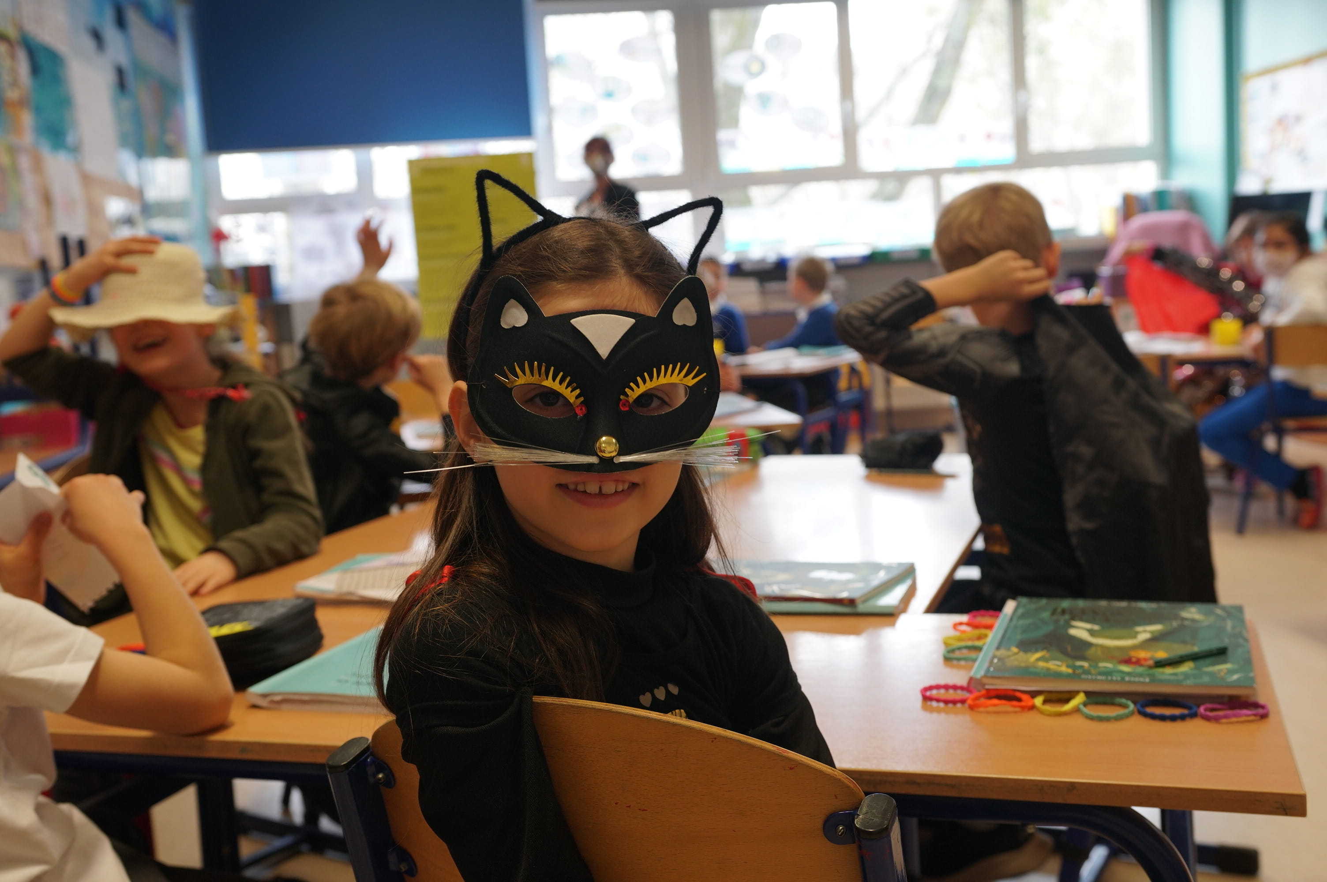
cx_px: 664
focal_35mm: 38
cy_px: 441
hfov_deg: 51.3
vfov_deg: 35.4
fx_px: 1381
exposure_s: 1/60
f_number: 4
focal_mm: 25
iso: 500
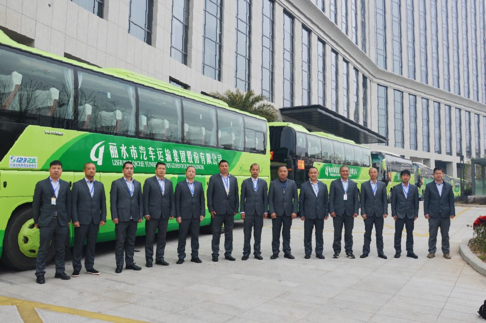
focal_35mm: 32
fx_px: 425
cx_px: 243
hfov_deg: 59.6
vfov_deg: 41.6
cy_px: 162
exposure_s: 1/160
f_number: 6.3
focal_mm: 21
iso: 100
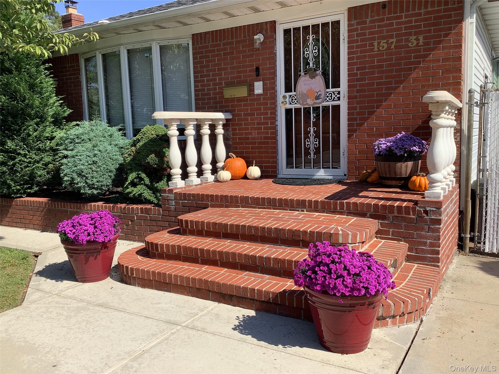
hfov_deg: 58.4
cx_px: 250
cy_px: 187
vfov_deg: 45.4
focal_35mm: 31
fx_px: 447
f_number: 2.4
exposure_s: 1/947
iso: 25
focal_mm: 3.3
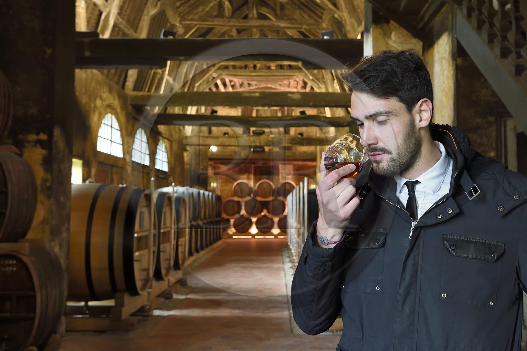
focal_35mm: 38
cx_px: 264
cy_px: 176
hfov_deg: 50.7
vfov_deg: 35.0
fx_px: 556
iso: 3200
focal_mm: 38
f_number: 8
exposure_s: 1/8
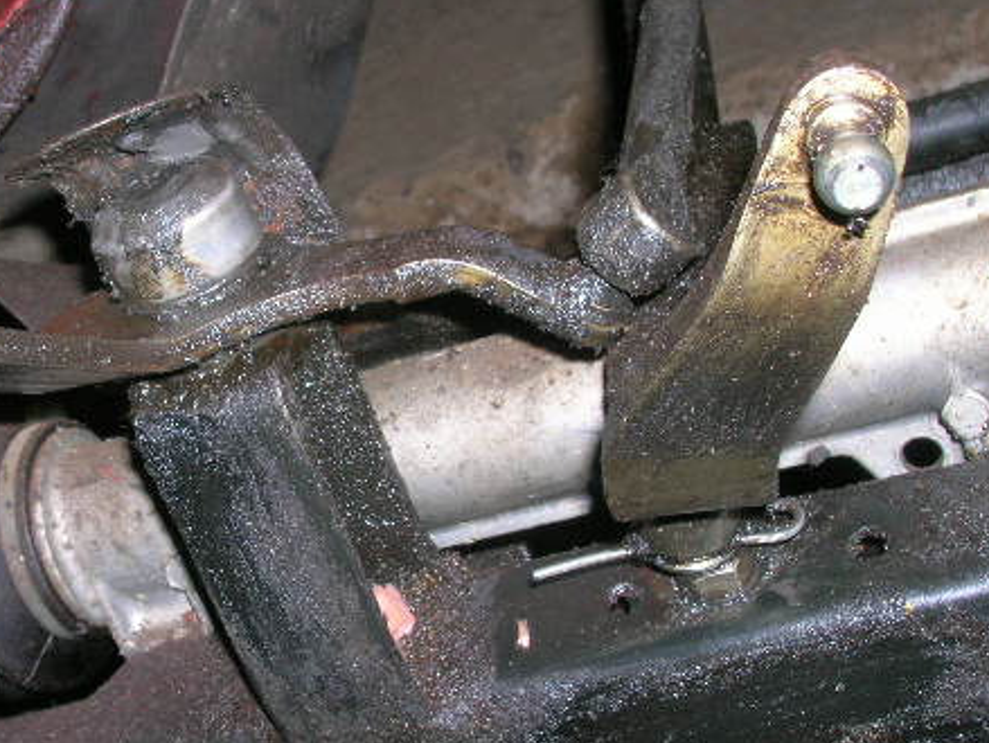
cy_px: 387
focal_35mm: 67
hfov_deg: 28.8
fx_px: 1916
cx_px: 329
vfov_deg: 22.0
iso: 75
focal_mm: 7.7
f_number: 5.4
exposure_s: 1/60.1
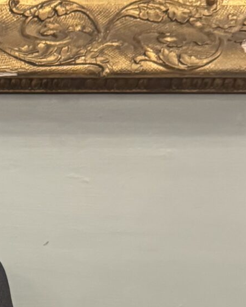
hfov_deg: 13.3
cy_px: 254
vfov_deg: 17.8
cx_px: -156
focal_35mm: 107
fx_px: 974
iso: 640
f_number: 1.78
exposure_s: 1/50
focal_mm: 6.76
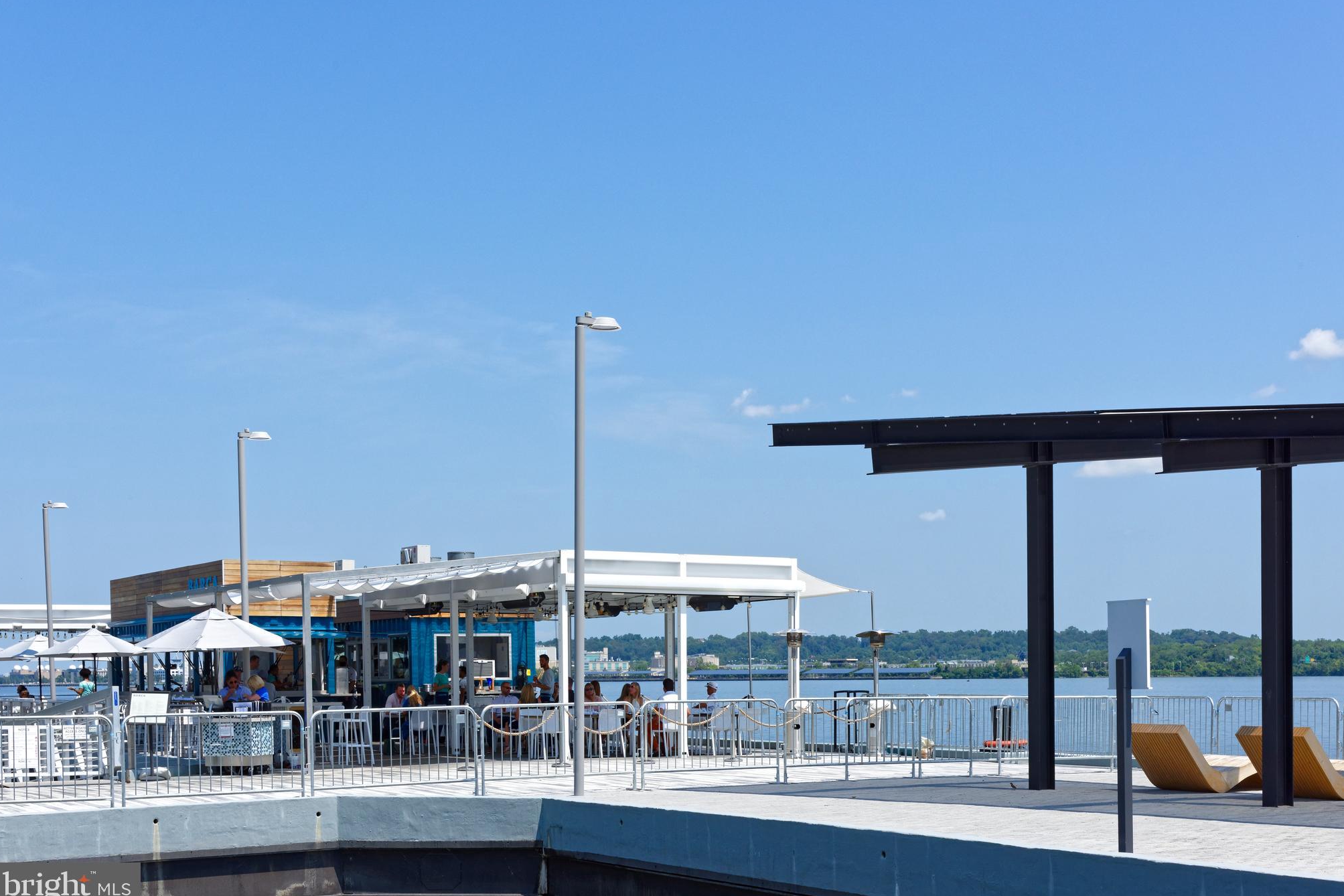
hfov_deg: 40.3
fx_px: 1829
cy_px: 454
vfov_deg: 27.5
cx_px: 678
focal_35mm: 49
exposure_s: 1/400
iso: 320
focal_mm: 48
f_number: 13
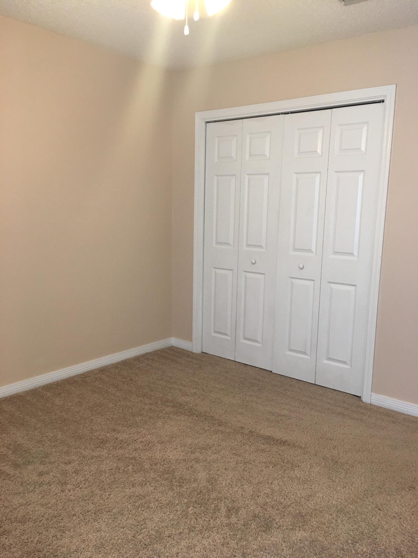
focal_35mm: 29
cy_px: 279
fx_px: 467
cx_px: 209
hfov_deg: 48.2
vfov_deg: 61.7
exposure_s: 1/15
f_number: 2.2
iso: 50
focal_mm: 4.15
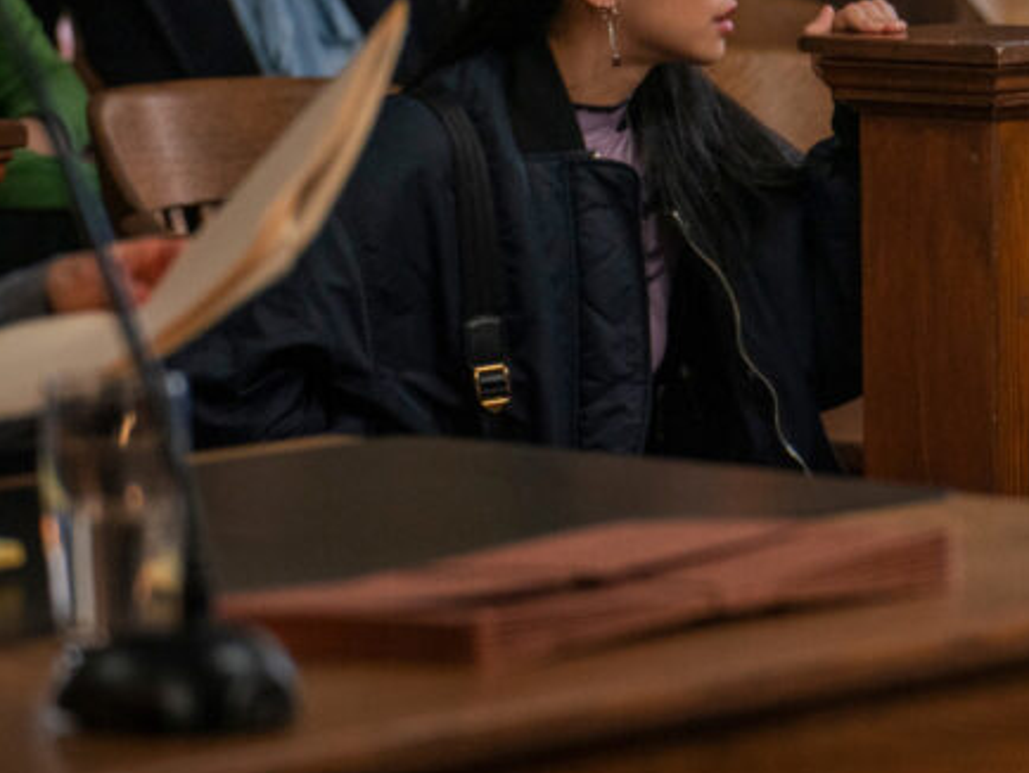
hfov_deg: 8.0
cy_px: 253
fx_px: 7287
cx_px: 1176
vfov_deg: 6.1
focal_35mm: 245
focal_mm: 108
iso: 3200
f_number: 3.2
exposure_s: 1/250
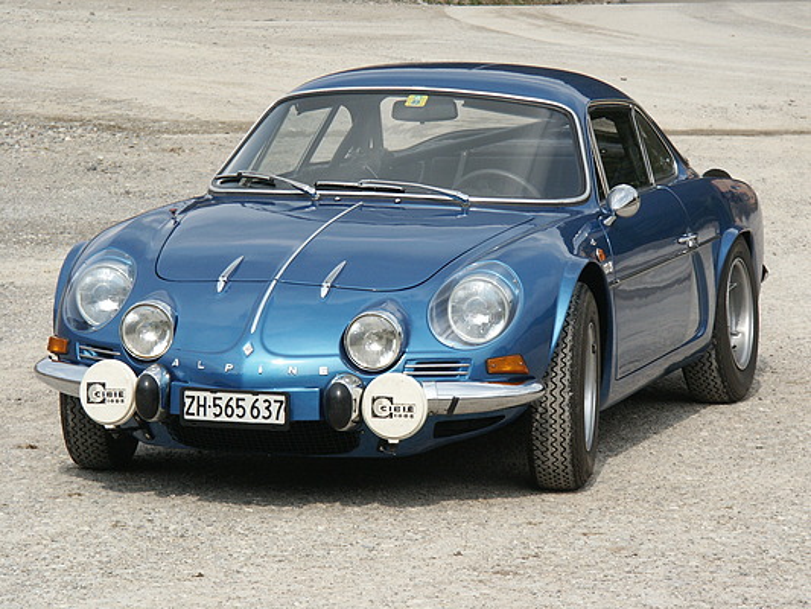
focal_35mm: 191
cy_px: 304
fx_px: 4476
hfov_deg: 10.4
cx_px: 406
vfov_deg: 7.8
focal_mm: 48.45
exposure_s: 1/500
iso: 100
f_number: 5.6
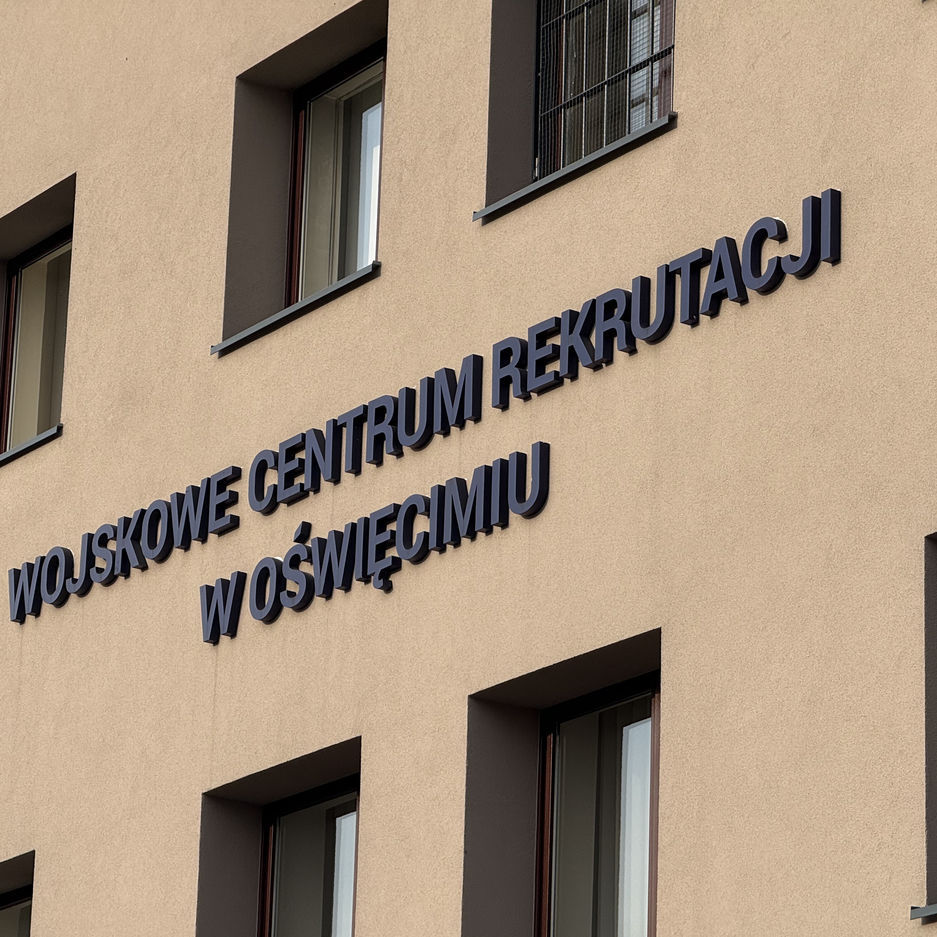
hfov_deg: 12.3
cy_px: 469
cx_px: 371
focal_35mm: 142
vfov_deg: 12.3
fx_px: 4349
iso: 50
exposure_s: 1/627
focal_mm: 15.66
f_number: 2.8
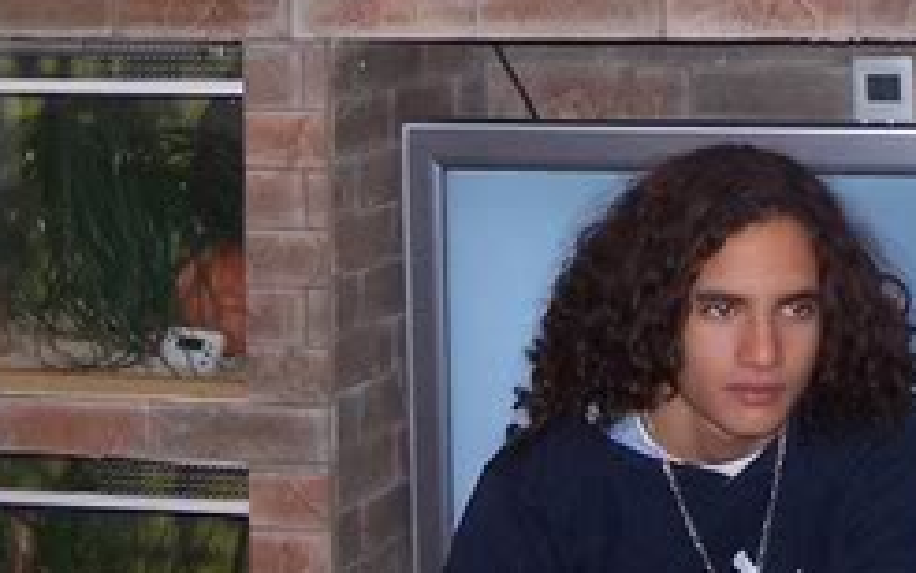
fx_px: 3272
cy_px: -74
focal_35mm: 131
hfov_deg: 15.7
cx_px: 845
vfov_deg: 9.9
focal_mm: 6.3
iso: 140
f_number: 2.8
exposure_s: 1/60
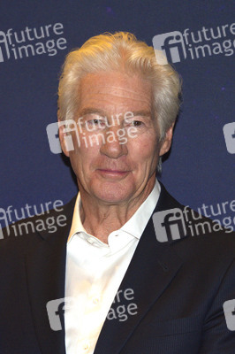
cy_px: 177
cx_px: 118
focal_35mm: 150
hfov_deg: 9.1
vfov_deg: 13.7
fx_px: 1471
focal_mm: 150
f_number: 5.6
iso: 1600
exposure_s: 1/60
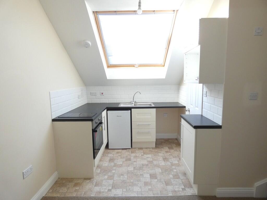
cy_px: 100
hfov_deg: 81.7
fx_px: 154
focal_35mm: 20
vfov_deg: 66.0
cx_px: 134
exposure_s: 1/125
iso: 200
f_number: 2.8
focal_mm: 3.6
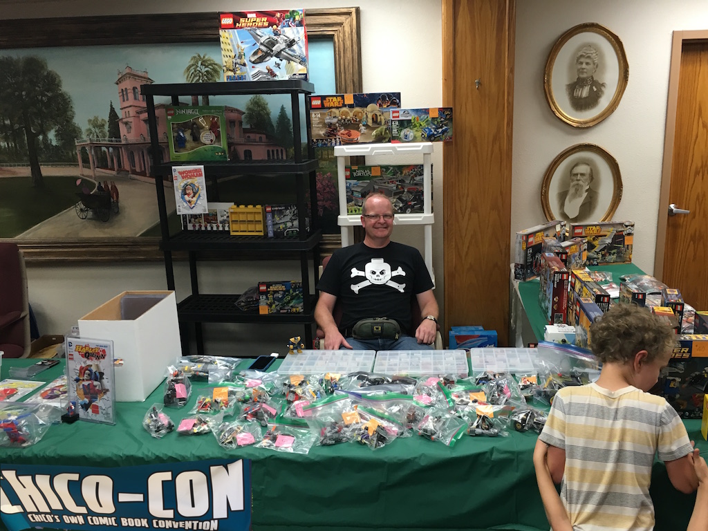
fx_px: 593
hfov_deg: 61.7
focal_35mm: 29
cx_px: 354
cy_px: 266
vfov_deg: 48.2
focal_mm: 4.15
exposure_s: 1/30
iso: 80
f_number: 2.2
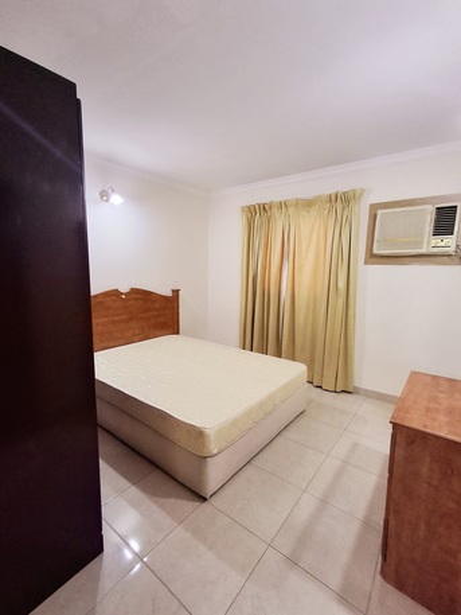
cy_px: 308
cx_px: 230
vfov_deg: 94.5
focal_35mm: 16
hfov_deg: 78.1
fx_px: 284
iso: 250
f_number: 2.2
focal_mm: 1.64
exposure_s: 1/50
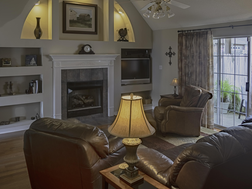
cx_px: 129
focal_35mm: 31
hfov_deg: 58.3
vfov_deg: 45.4
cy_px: 95
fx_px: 226
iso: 50
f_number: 3.5
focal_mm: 28
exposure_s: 1/1250
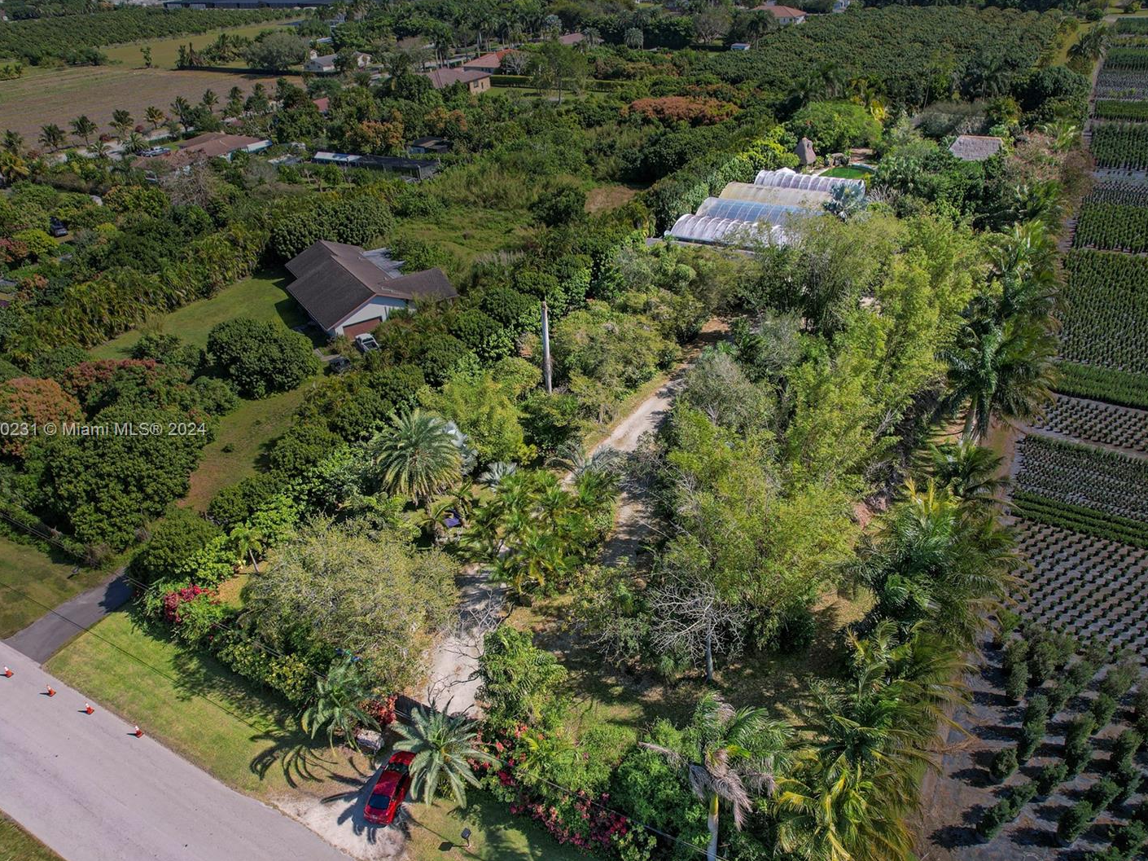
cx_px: 598
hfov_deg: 71.6
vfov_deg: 56.8
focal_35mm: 24
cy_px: 431
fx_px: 796
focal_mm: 8.38
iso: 100
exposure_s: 1/2000
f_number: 2.8
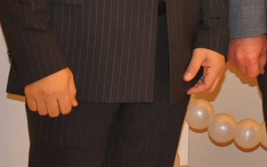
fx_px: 1652
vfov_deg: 5.7
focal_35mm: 227
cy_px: -152
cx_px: 381
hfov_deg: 9.0
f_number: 4.5
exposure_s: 1/60
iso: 800
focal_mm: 40
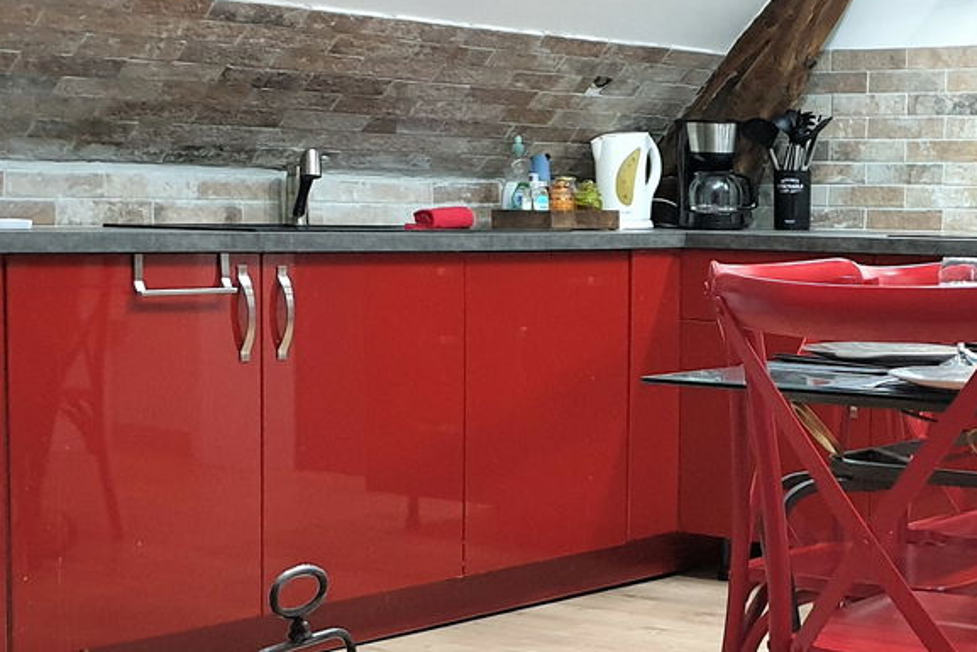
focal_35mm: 75
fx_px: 2036
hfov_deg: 26.4
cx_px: 798
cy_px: 395
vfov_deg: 18.2
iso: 400
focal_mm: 4.3
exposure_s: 1/50
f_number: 1.5
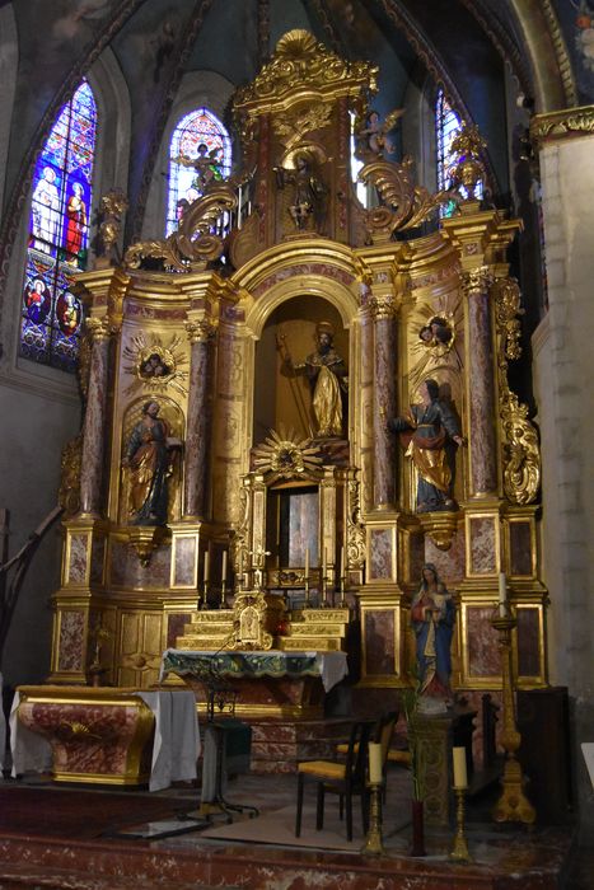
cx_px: 297
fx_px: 890
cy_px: 445
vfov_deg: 53.1
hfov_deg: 36.9
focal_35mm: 36
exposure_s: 1/60
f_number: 3.8
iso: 7200
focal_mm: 24
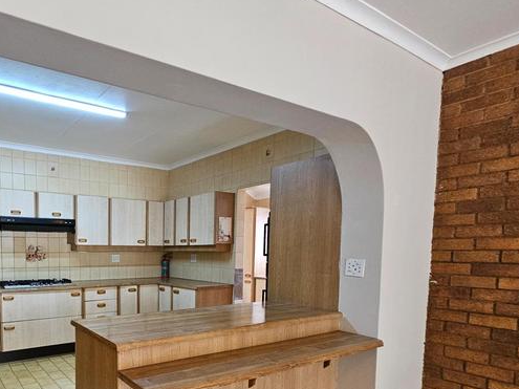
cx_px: 115
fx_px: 315
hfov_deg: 72.2
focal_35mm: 21
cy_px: 275
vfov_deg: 61.1
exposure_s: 1/50
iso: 320
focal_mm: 2.2
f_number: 2.2
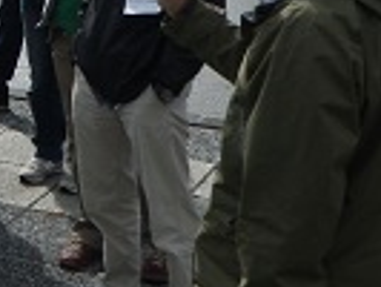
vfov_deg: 13.7
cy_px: -70
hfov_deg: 16.2
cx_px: -272
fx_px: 1157
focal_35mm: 105
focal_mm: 5
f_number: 4.2
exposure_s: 1/800
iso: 80
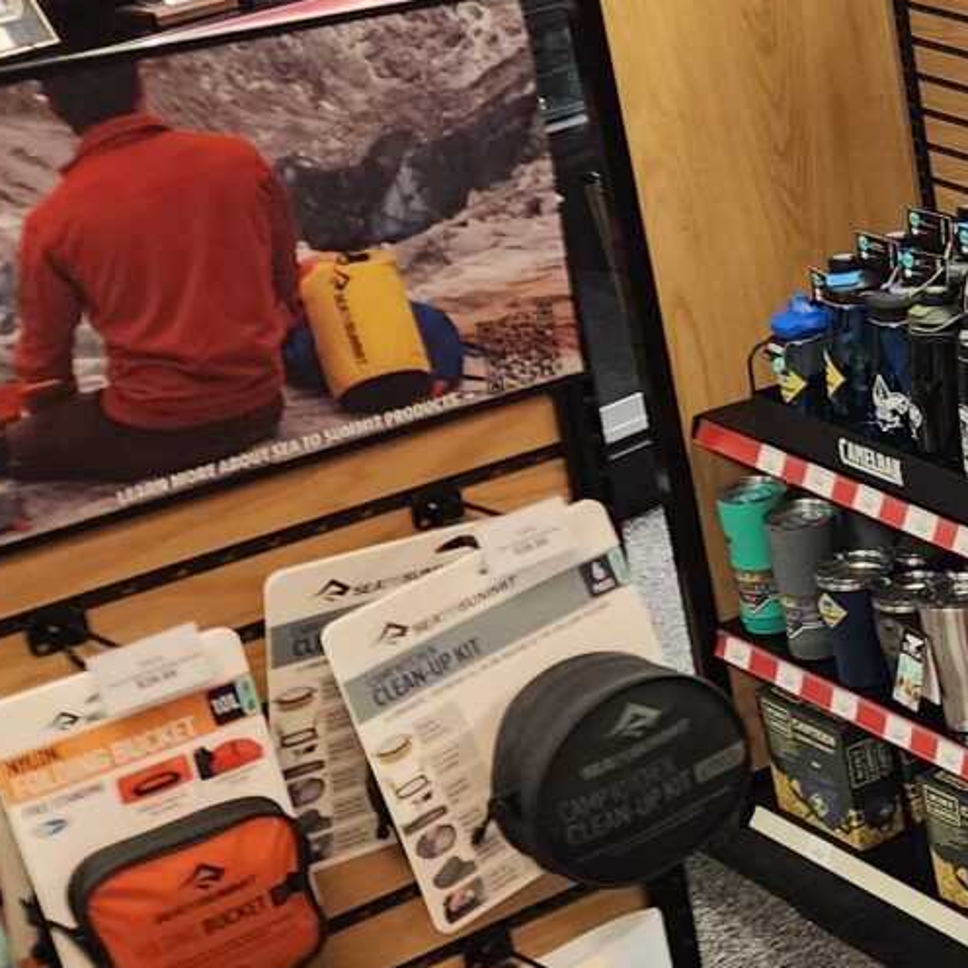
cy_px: 406
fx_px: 2658
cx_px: 1973
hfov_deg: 15.9
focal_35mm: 84
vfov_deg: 20.6
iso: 320
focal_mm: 6.4
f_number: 1.8
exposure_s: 1/120
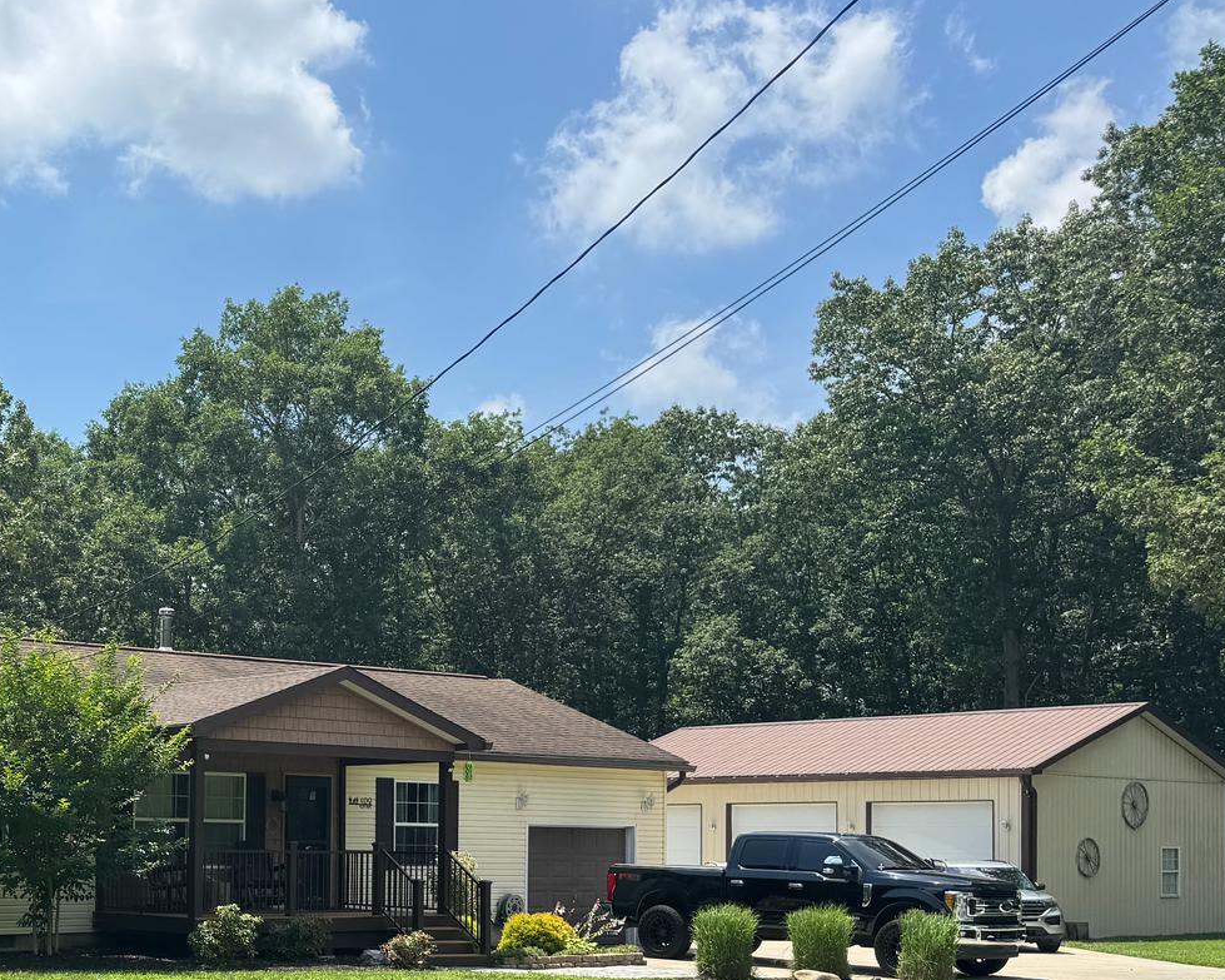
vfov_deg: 30.0
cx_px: 76
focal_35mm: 49
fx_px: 1776
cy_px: 797
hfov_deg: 35.3
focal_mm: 6.76
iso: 80
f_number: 1.78
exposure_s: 1/3802
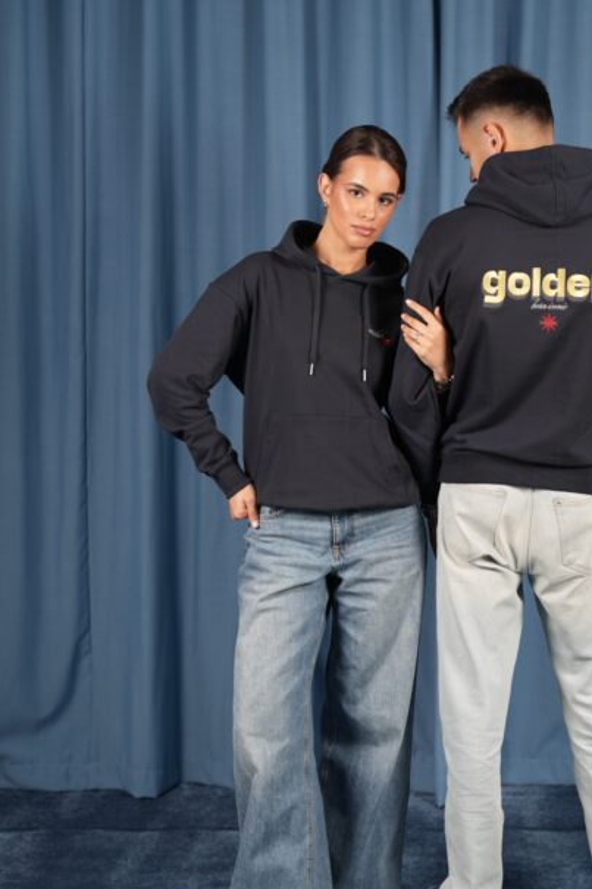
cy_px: 448
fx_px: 1579
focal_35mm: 64
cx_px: 416
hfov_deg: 21.1
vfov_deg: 31.4
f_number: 2.8
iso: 160
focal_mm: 43
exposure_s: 1/200
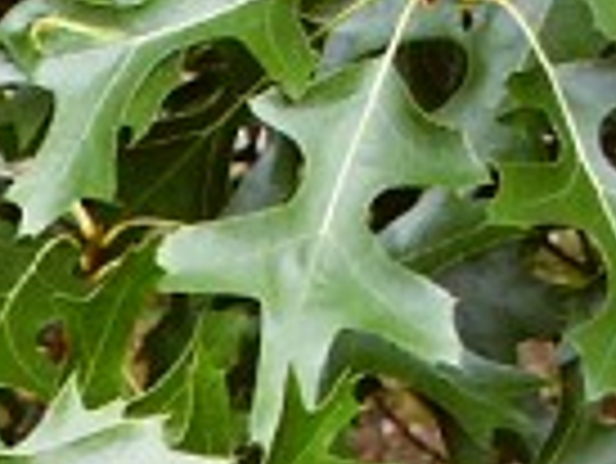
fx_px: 3633
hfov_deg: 9.2
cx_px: -504
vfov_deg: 7.0
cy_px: 951
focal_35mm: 204
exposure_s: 1/125
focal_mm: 7.18
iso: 64
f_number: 3
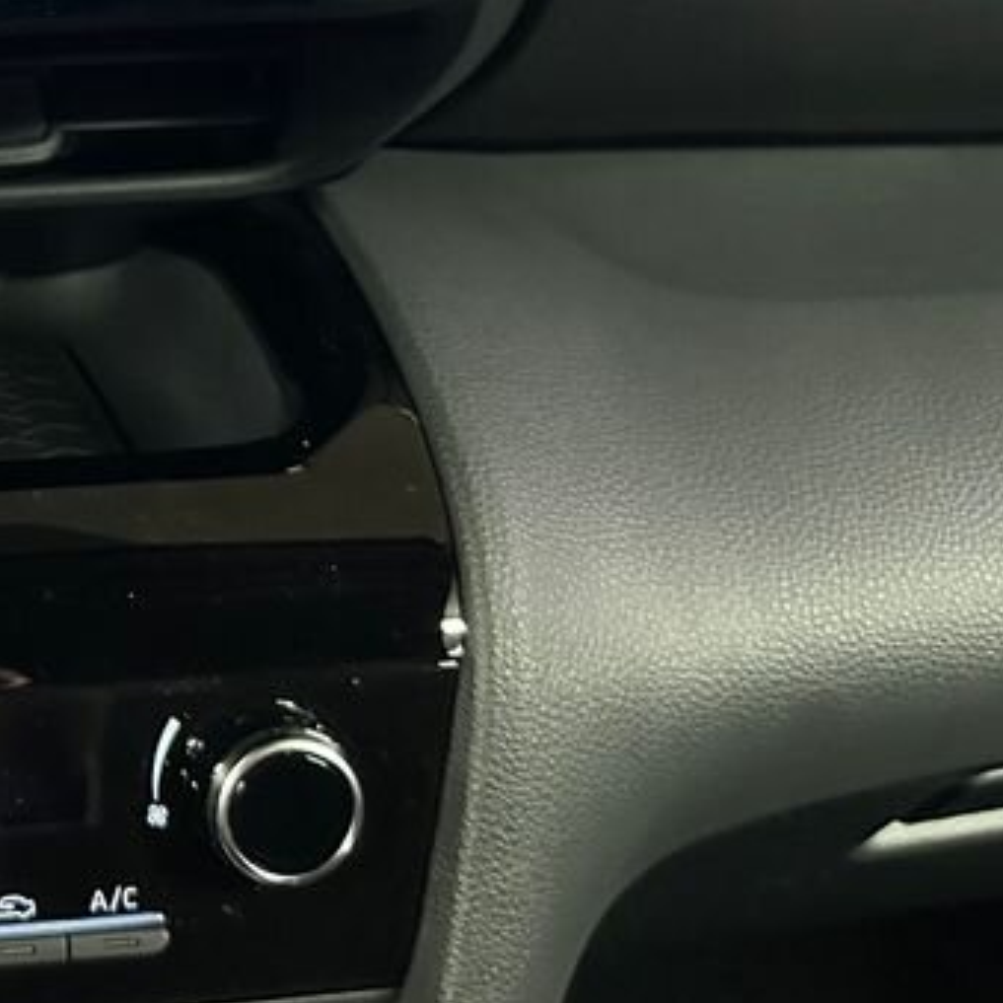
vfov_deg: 26.0
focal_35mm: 64
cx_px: -204
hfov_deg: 24.4
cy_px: 89
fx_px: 2098
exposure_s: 1/33
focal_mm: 6.86
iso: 1000
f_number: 1.78
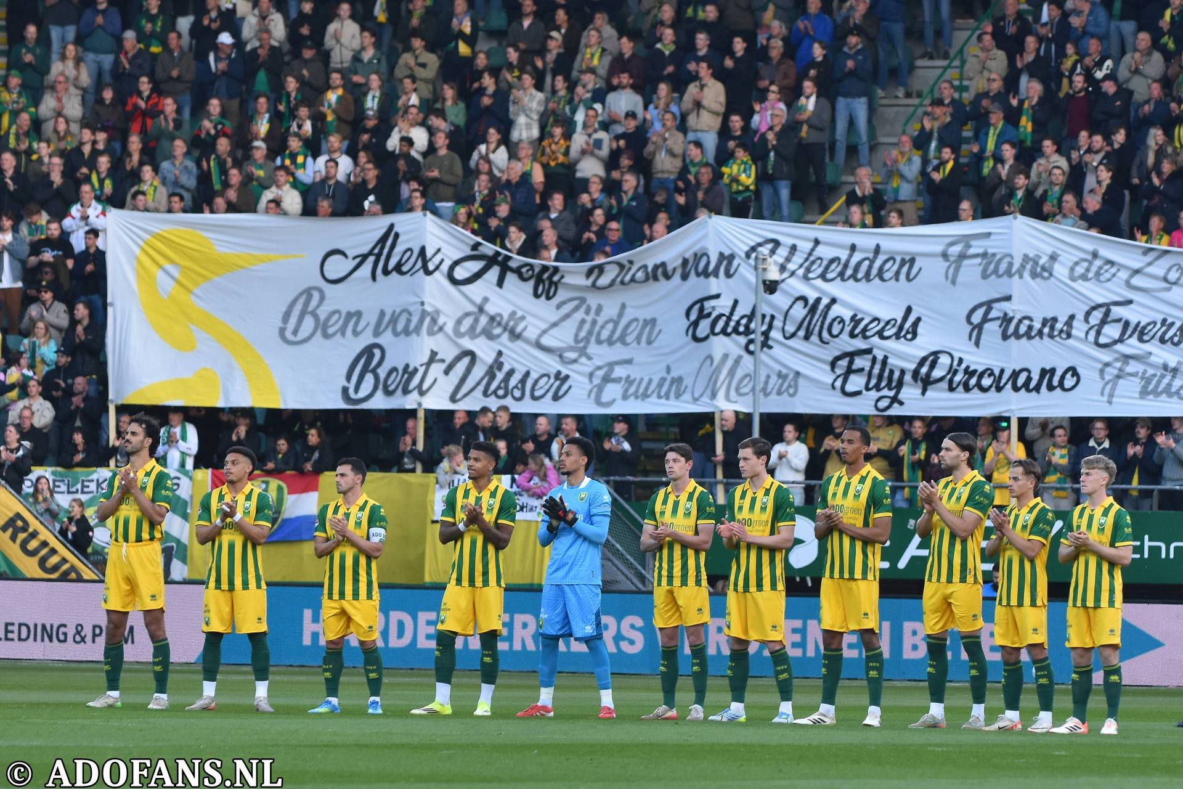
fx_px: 7640
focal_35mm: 232
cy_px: 394
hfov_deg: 8.9
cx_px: 592
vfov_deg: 5.9
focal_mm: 155
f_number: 3.5
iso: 400
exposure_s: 1/250
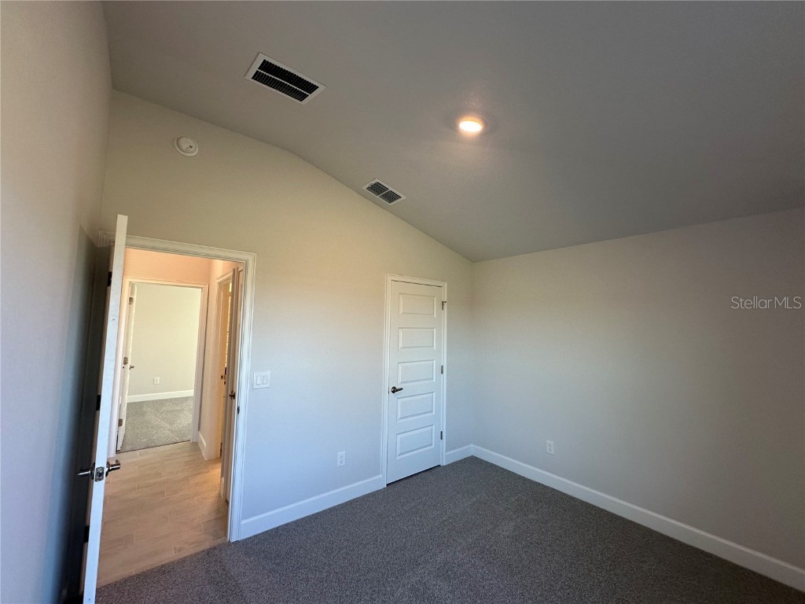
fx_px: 326
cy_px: 302
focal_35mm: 14
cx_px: 402
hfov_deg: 102.1
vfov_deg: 85.7
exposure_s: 1/120
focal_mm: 2.22
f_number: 2.2
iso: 160
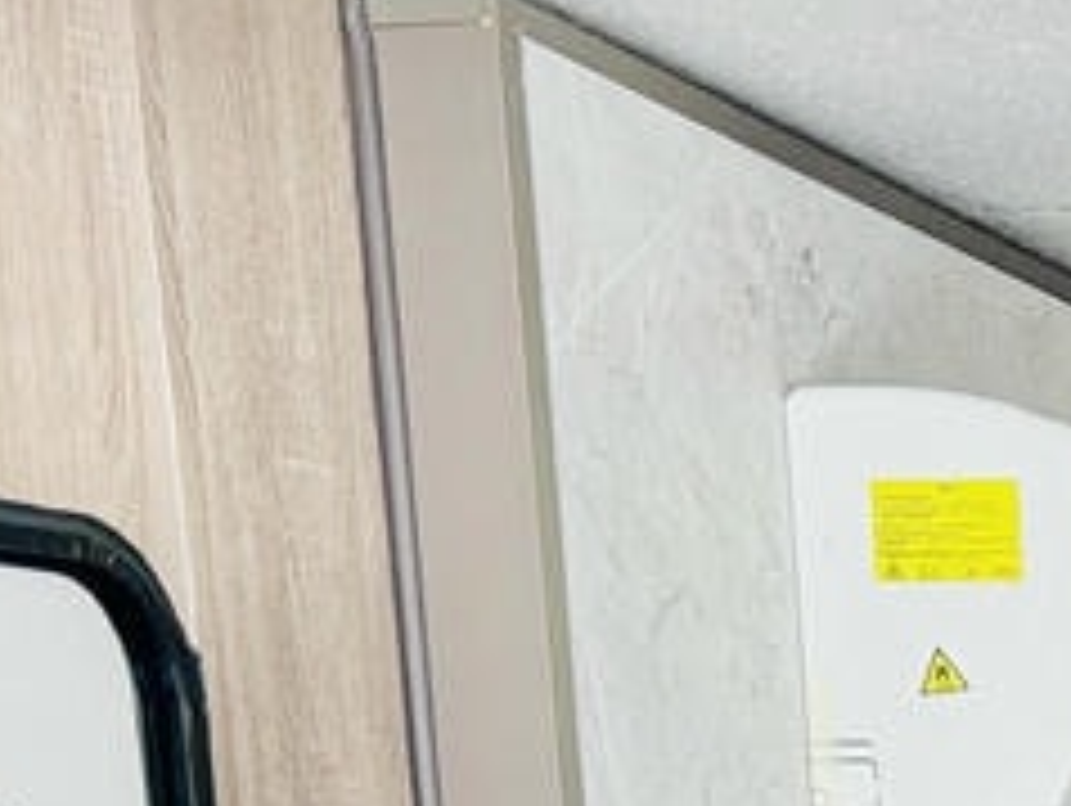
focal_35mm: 121
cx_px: 2228
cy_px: 1698
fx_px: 3747
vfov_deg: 11.0
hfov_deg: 13.6
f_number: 1.78
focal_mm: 6.76
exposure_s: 1/60
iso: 320
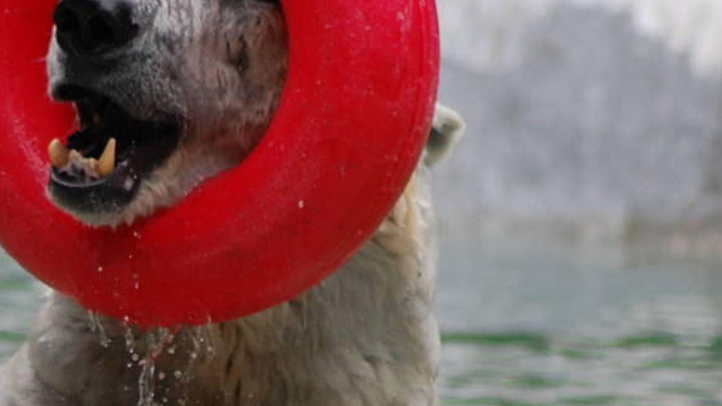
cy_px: 405
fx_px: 11305
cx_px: 125
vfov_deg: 2.1
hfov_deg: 3.7
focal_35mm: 590
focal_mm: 135
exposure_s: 1/500
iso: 560
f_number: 4.5
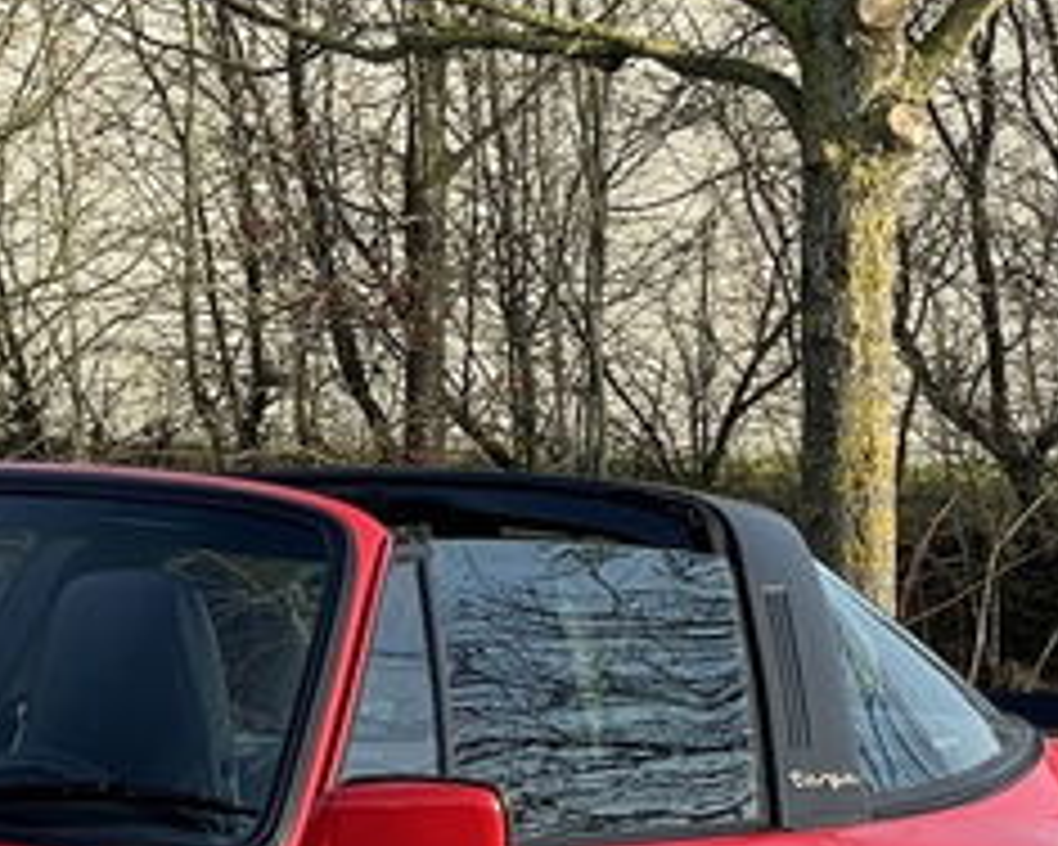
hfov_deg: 8.7
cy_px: 1084
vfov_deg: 6.9
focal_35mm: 221
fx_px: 6920
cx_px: -45
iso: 25
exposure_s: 1/369
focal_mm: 6
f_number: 2
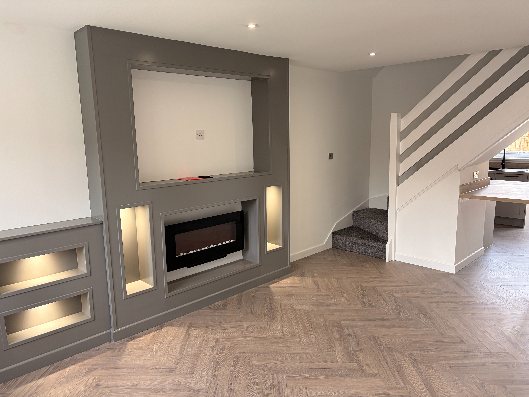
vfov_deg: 53.1
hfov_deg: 67.3
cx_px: 264
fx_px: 397
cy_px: 198
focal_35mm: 26
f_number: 1.6
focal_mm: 5.96
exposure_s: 1/100
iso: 100
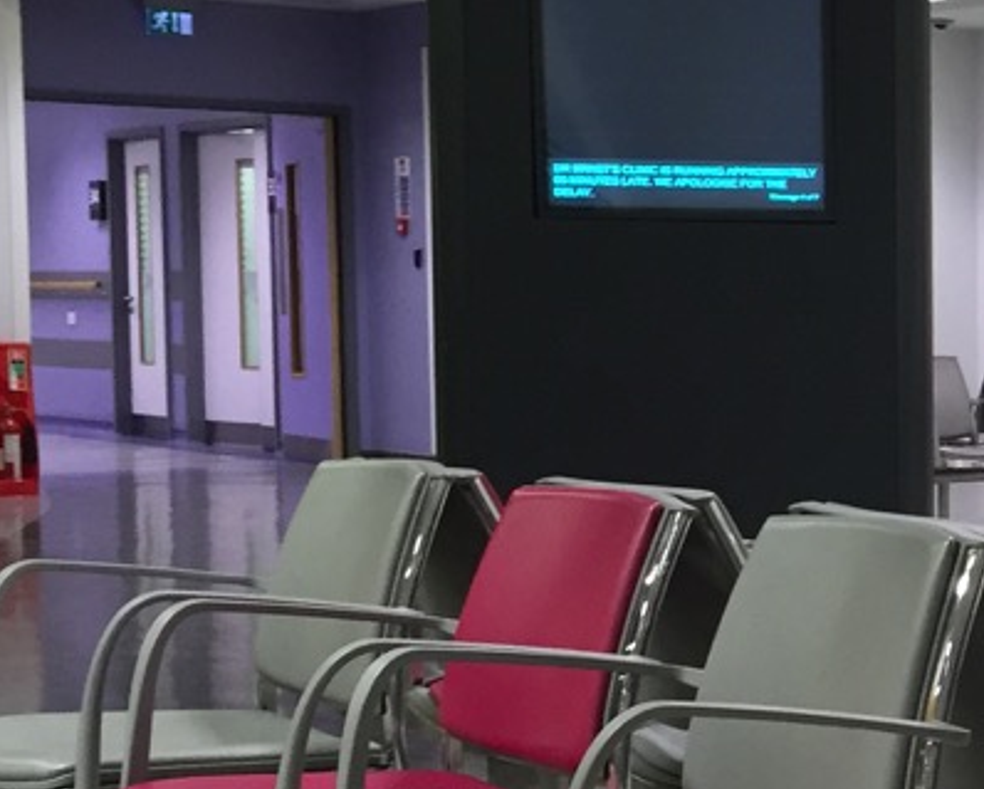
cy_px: 472
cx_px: 1498
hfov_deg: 18.5
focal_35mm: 91
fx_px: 2652
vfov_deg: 16.9
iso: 125
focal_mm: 4.15
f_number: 2.2
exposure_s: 1/33
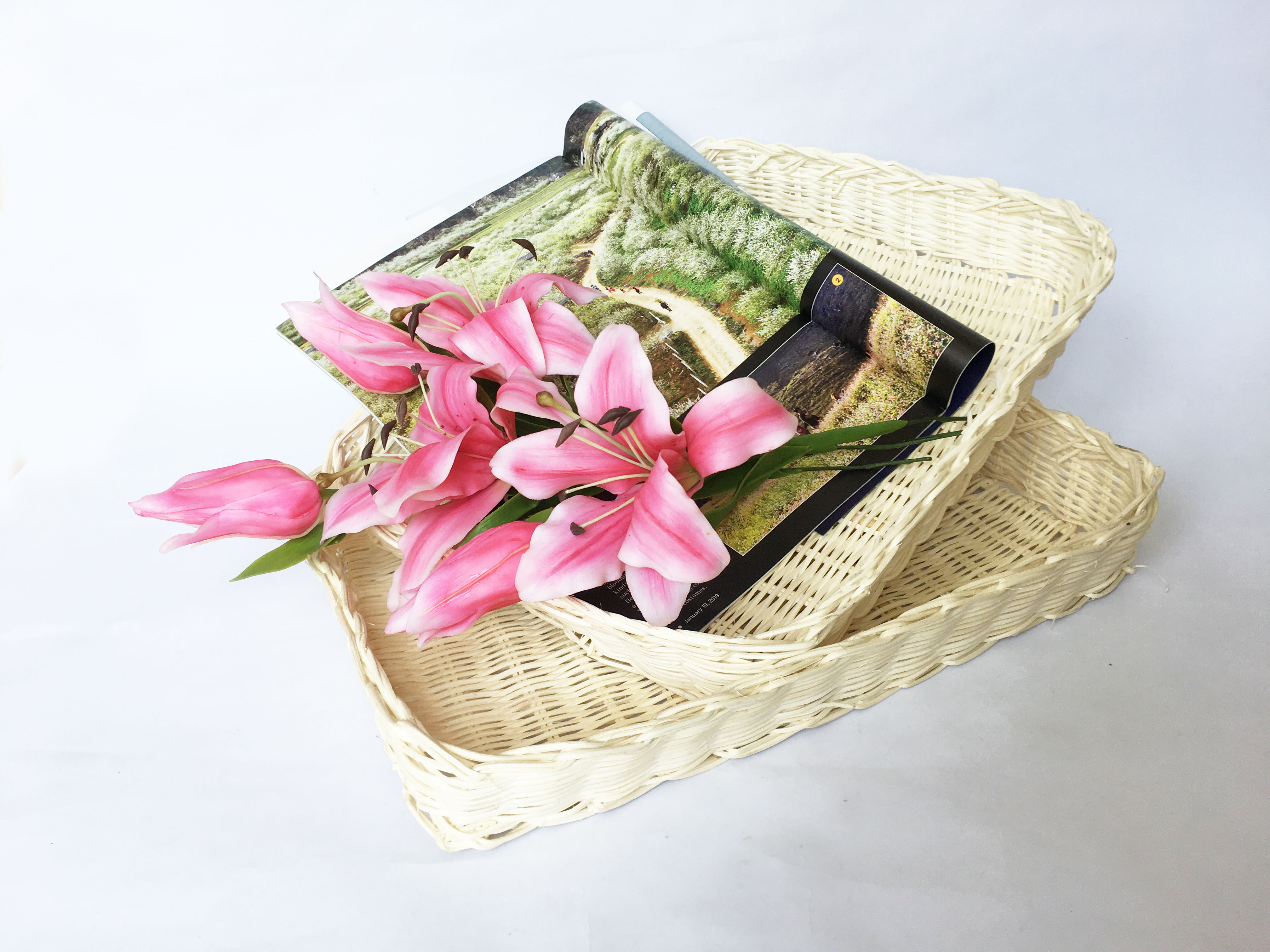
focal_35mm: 29
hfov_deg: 61.7
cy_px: 476
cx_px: 635
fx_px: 1064
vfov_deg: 48.2
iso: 25
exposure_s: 1/120
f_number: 2.2
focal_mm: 4.15
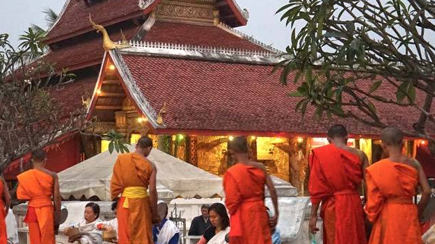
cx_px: 207
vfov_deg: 14.5
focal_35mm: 83
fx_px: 957
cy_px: 125
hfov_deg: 25.6
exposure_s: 1/30
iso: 6400
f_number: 4.5
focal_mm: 50
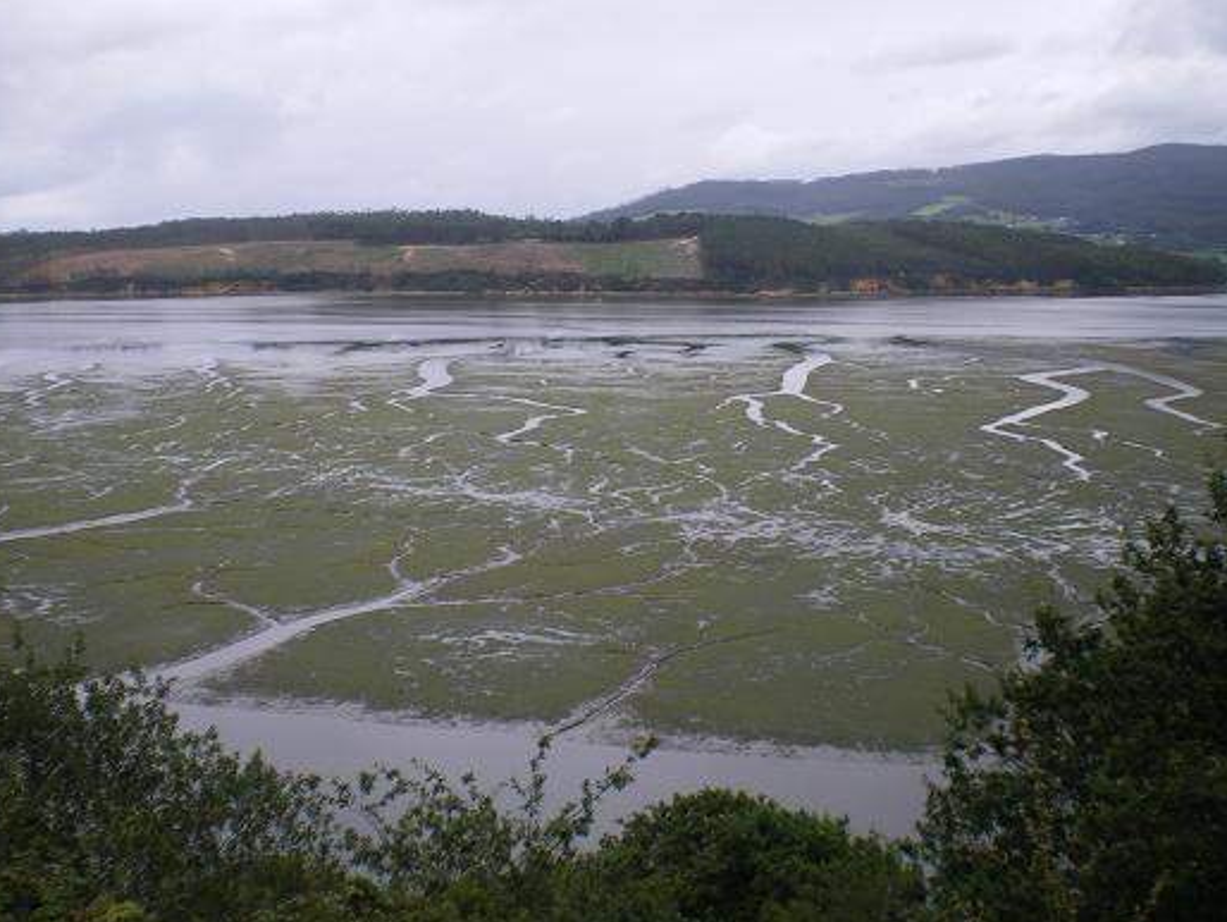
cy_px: 466
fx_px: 1383
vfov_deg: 36.8
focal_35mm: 39
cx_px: 602
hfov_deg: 47.8
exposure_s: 1/160
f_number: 4.6
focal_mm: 6.3
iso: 64
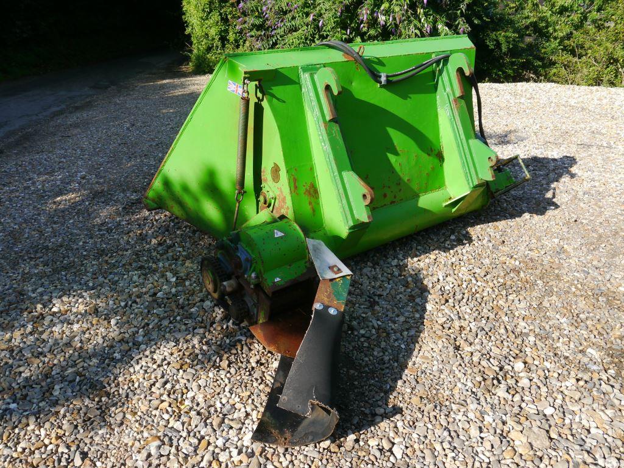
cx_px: 312
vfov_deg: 49.7
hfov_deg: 63.4
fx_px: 505
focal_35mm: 28
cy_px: 234
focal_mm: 14
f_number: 6.3
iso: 160
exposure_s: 1/320
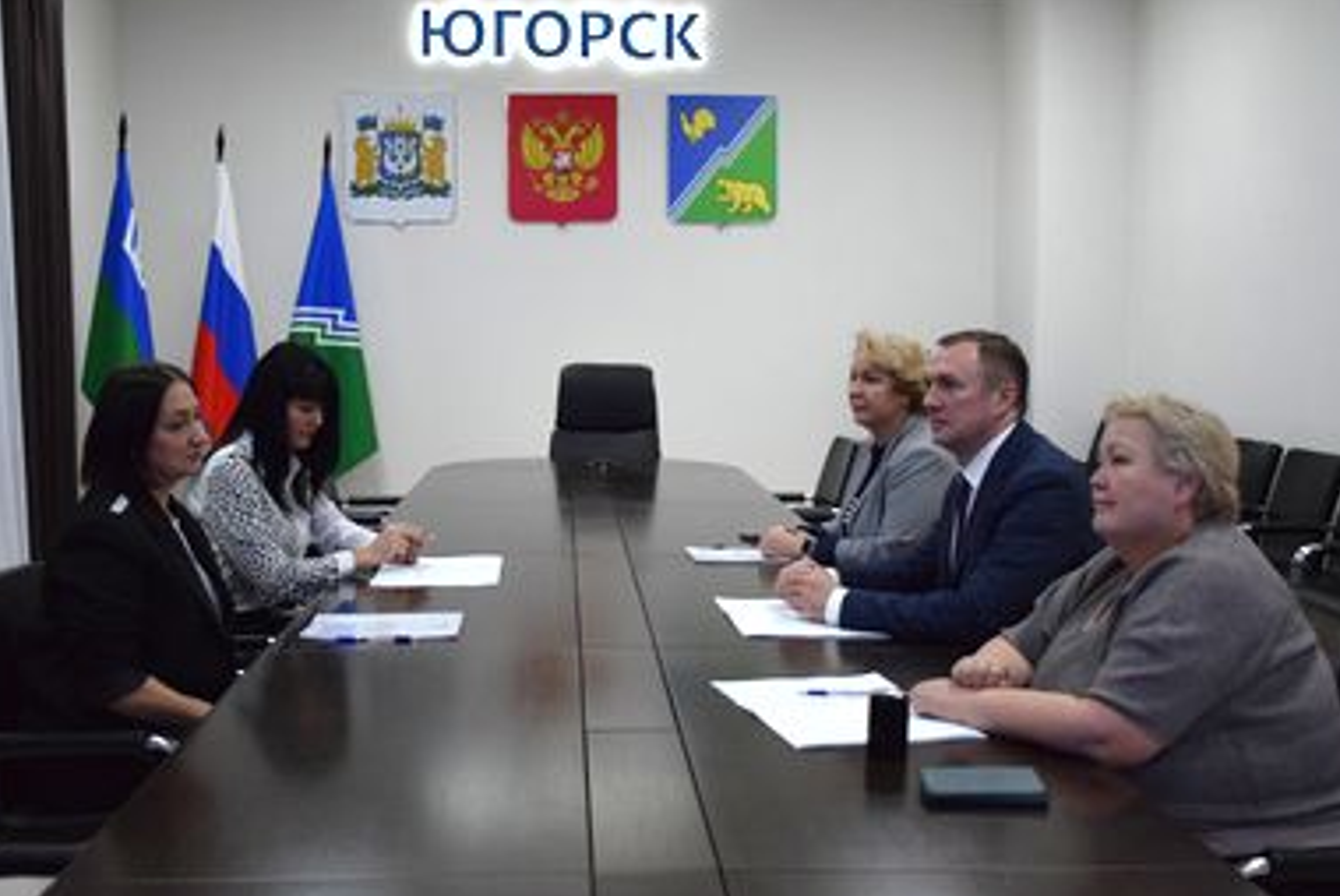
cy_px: 453
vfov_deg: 16.7
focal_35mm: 82
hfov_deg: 24.7
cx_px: 666
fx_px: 3054
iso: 2500
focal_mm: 52
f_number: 4.8
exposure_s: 1/500
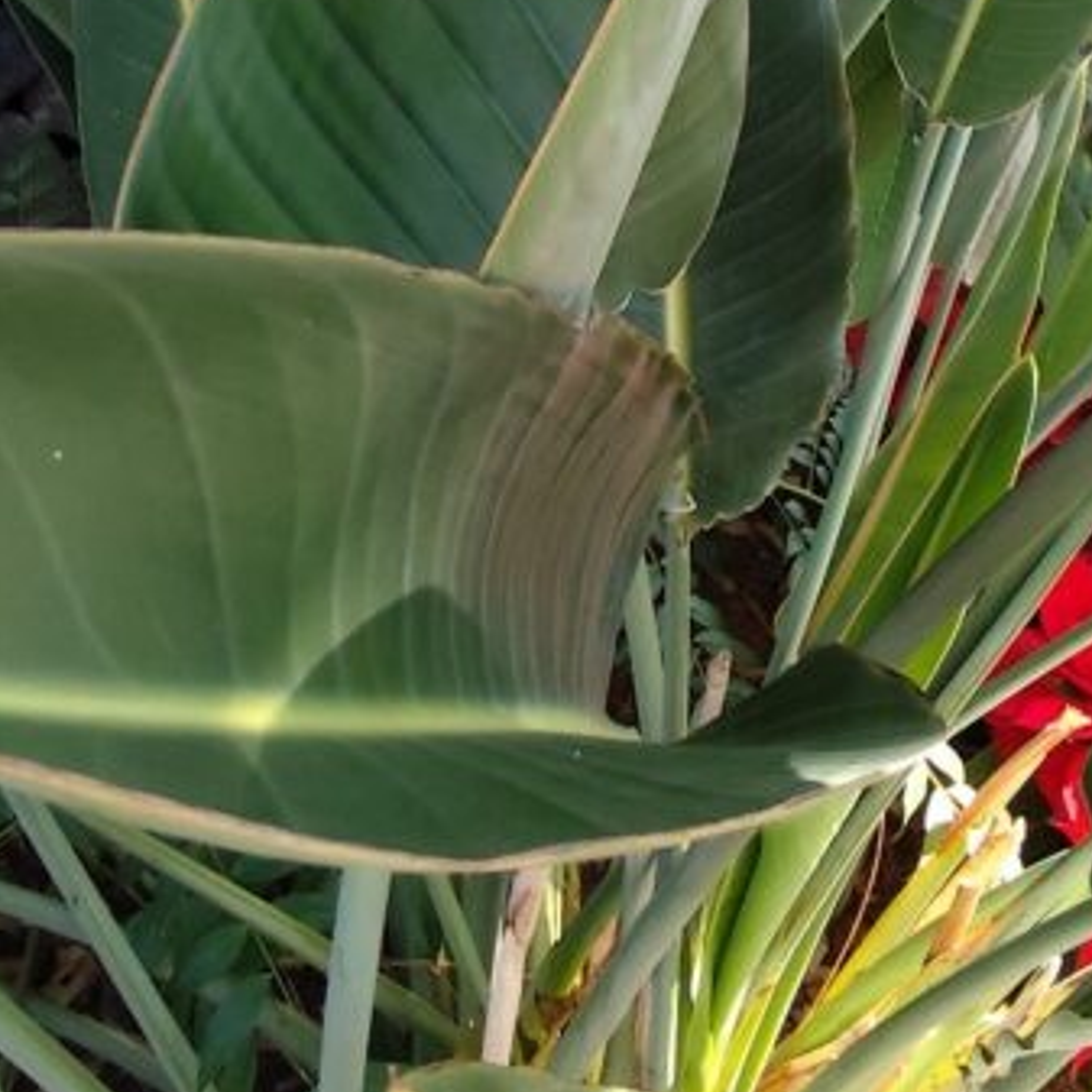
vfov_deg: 36.7
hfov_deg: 39.0
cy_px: 107
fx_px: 1535
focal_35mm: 43
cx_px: 663
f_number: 2.2
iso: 50
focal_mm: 1.65
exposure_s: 1/138
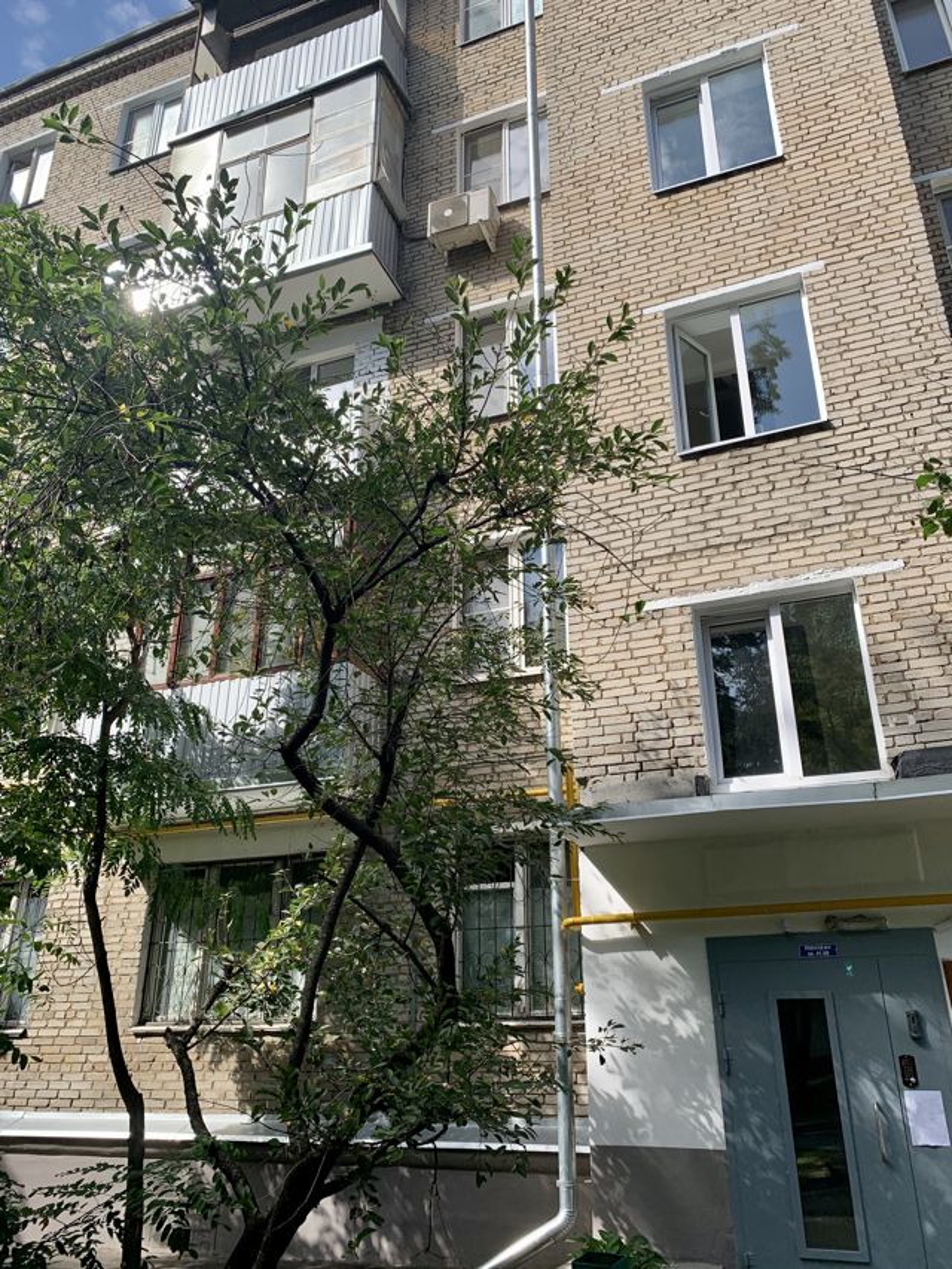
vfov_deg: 67.3
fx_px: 953
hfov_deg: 53.1
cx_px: 476
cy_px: 634
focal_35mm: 26
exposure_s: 1/1266
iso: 25
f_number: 1.8
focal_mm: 4.25
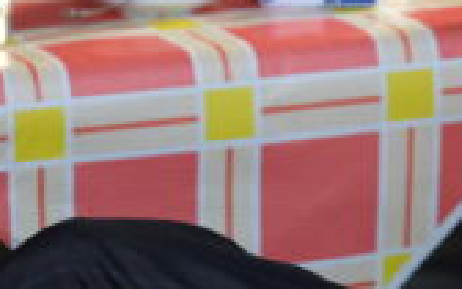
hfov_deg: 6.9
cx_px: 500
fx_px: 3840
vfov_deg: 4.3
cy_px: -212
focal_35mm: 305
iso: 400
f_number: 2
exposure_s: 1/250
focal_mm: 56
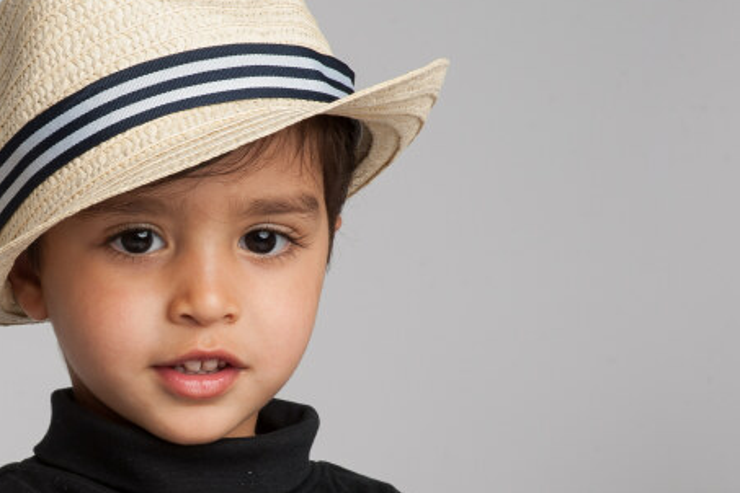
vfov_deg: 9.1
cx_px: 119
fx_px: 3083
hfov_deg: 13.6
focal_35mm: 150
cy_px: 371
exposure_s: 1/125
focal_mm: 85
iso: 100
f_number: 13
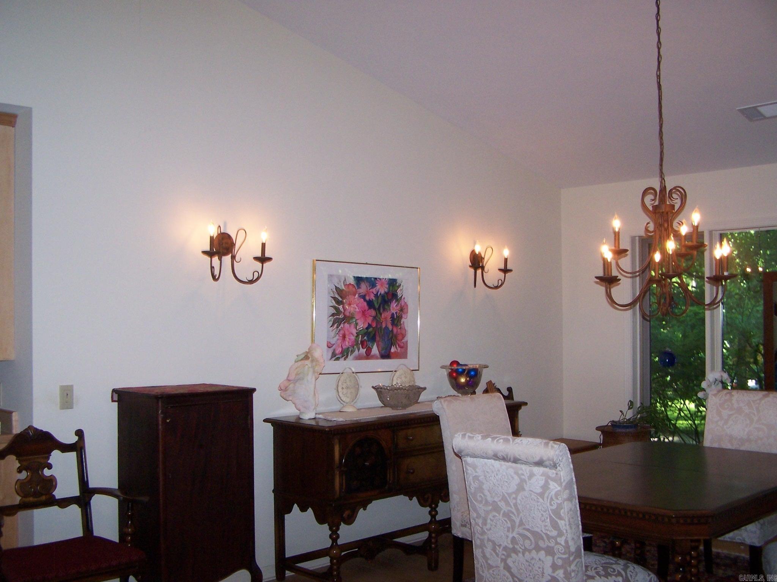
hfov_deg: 49.0
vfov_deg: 37.7
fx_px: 853
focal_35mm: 38
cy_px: 291
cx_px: 388
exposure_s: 1/60
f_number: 2.8
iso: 140
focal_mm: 6.3
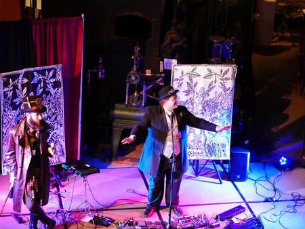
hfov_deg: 21.8
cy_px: 114
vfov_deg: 16.4
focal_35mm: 90
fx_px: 793
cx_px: 152
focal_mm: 45
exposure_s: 1/100
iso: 2500
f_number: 1.8
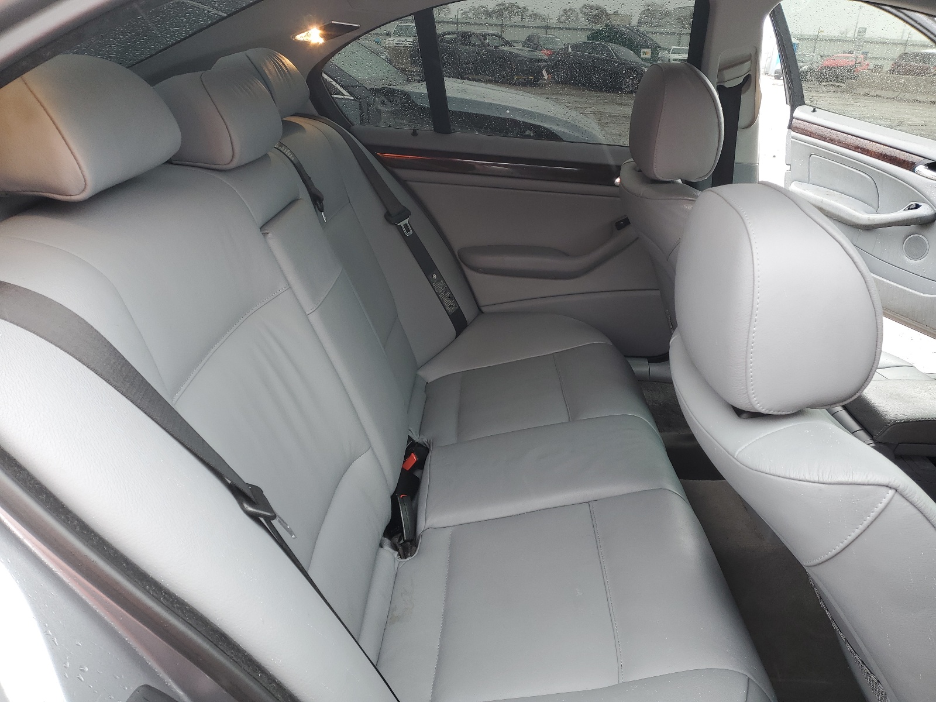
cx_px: 468
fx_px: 703
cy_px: 351
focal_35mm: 26
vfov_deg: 53.1
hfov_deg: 67.3
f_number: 1.5
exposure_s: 1/175
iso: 50
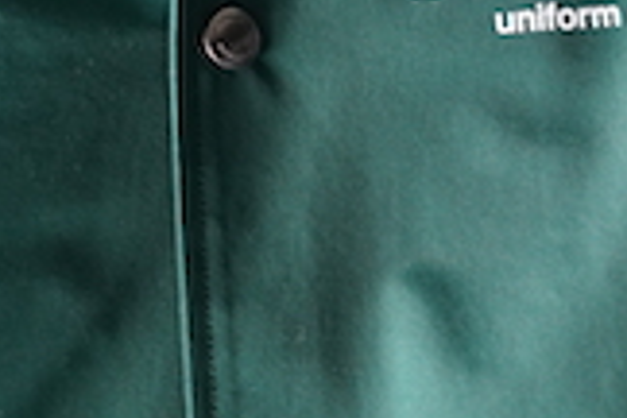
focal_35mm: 274
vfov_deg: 5.0
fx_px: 4772
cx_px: 619
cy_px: -39
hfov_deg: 7.5
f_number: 4
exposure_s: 1/160
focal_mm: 74
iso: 1600
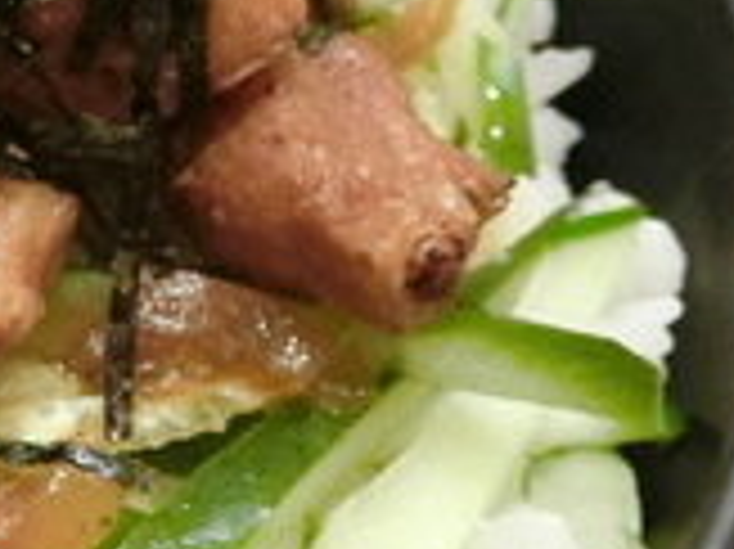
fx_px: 2733
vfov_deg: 11.5
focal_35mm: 129
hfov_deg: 14.5
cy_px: 220
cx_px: -297
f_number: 3.2
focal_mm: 7.2
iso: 1000
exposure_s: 1/30
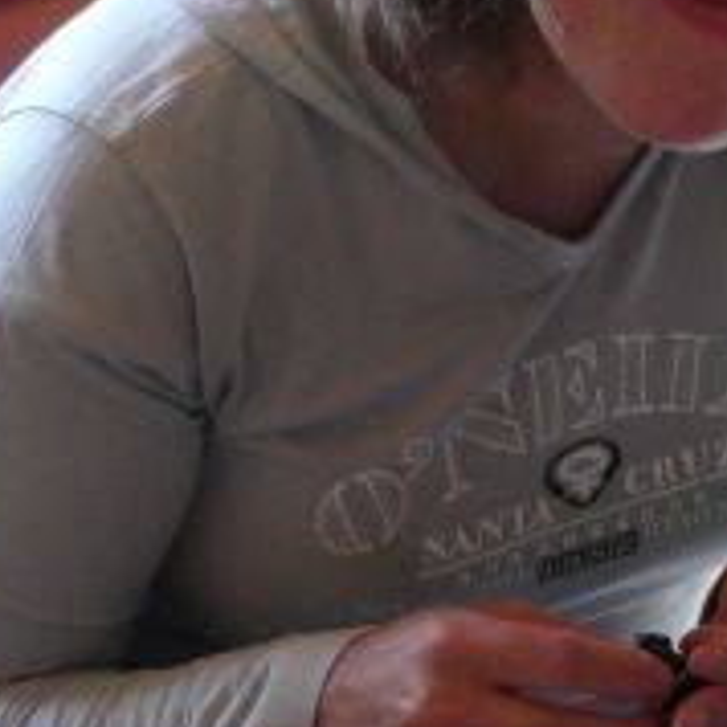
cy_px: 457
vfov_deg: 9.2
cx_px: 858
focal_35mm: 191
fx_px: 4538
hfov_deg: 9.1
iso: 200
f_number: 3.2
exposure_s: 1/40
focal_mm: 7.7
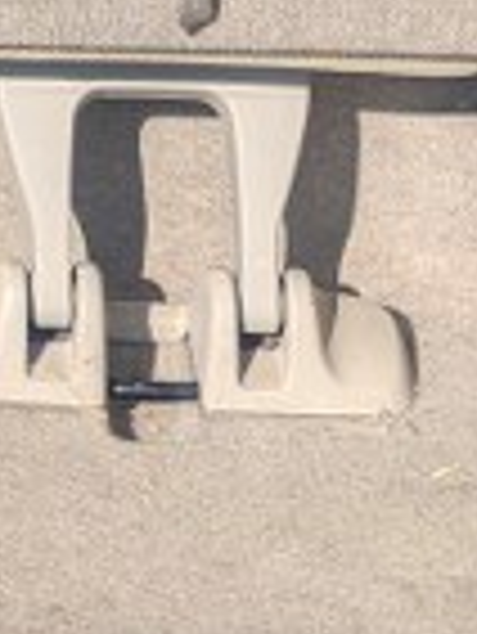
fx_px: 2605
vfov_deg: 12.5
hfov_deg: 10.0
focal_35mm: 142
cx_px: -308
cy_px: -562
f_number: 1.89
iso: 49
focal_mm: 5.43
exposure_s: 1/2222
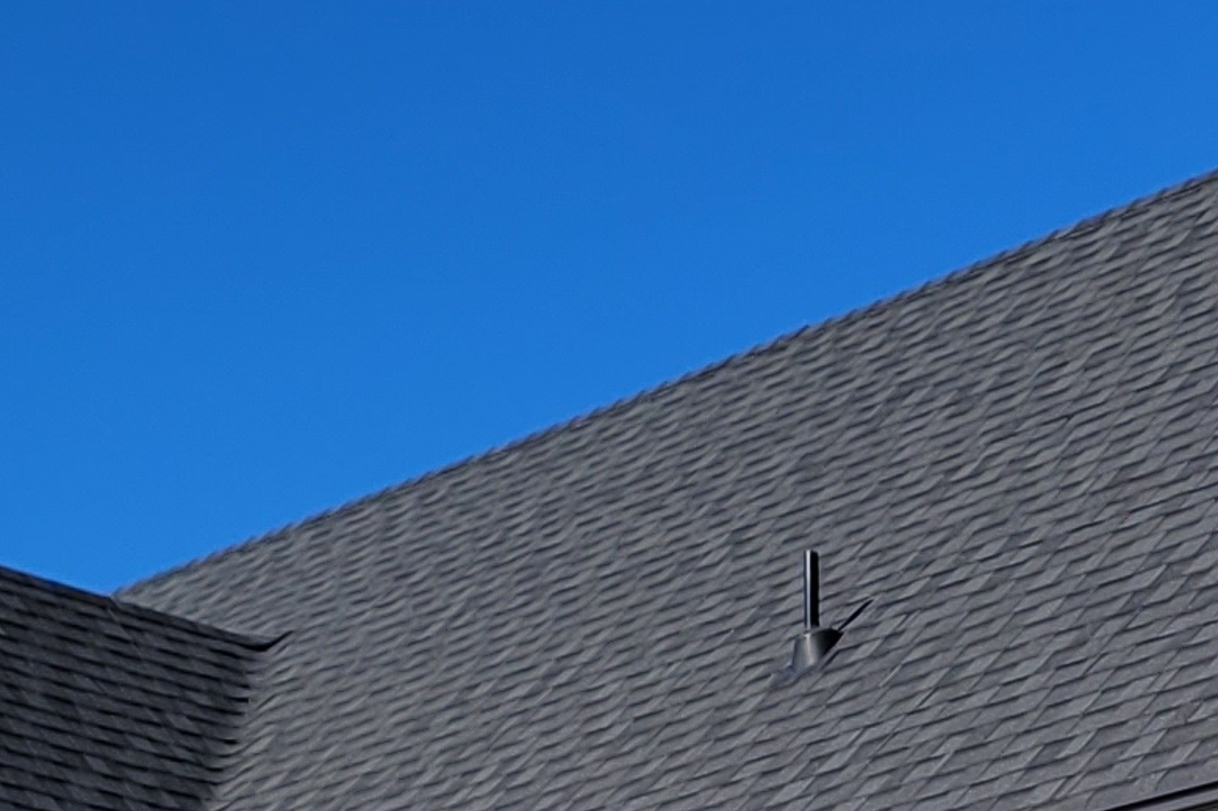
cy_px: 1916
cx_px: 1124
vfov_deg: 8.9
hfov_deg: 14.5
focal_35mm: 140
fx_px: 4735
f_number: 1.8
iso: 40
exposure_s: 1/3436
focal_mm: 5.4
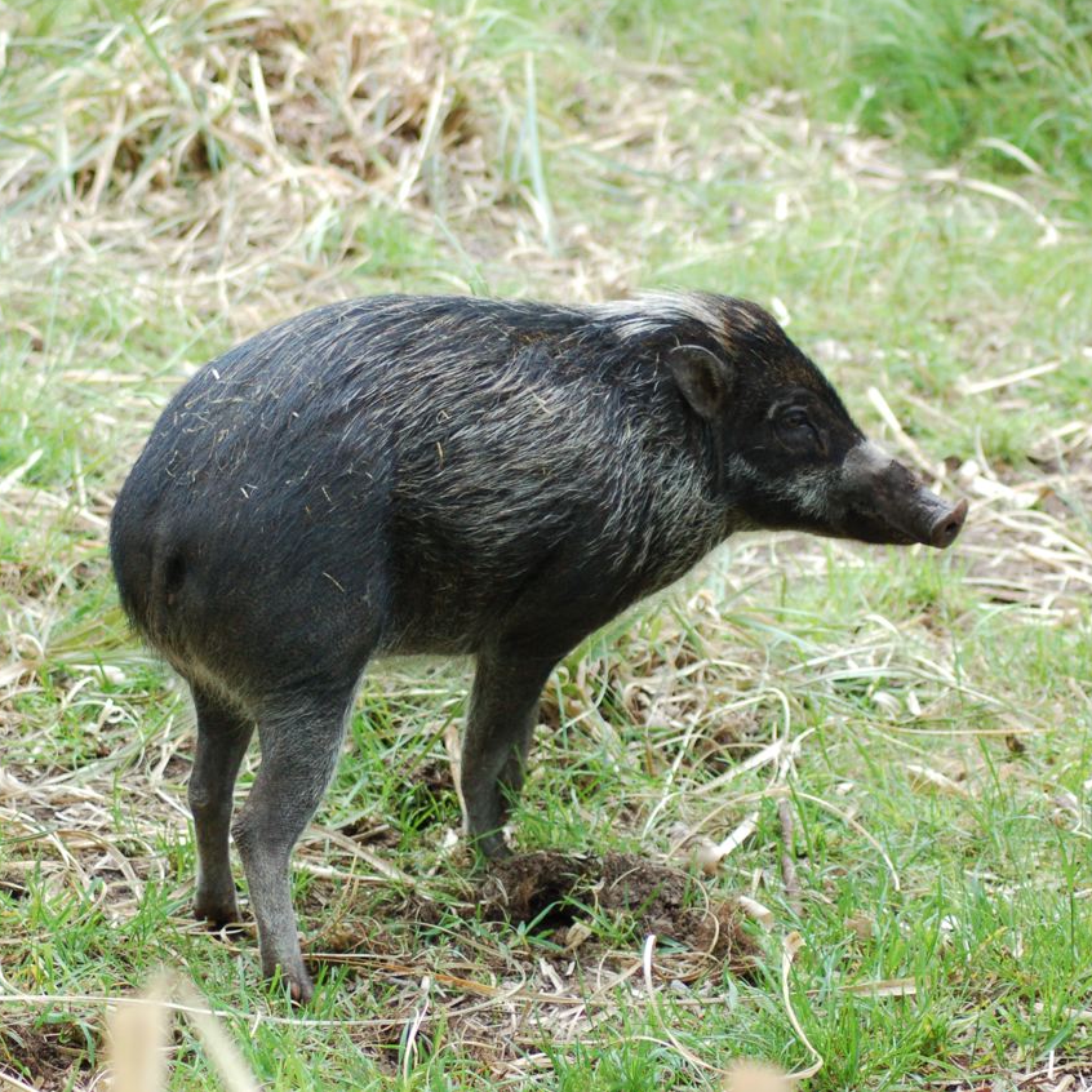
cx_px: 579
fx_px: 5840
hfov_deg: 10.7
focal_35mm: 164
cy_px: 544
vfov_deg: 10.7
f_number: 4.5
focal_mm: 85
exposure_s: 1/320
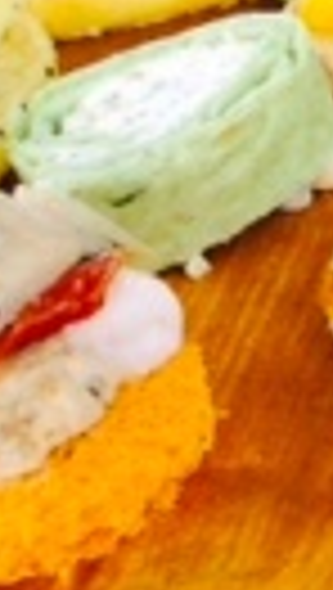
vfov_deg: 13.6
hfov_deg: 6.9
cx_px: 1084
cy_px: -77
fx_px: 2410
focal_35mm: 154
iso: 32
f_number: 2.2
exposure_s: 1/193
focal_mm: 4.15
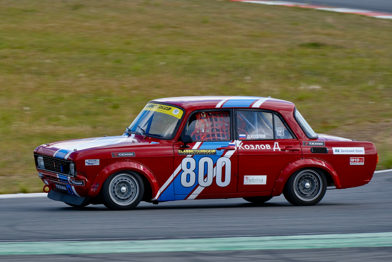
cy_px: 131
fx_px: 3375
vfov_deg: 4.4
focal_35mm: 310
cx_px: 196
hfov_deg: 6.6
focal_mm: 206.5
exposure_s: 1/250
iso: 160
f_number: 6.4
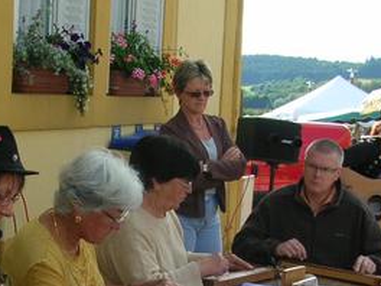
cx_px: 143
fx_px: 936
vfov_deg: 16.8
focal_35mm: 85
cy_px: 321
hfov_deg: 23.0
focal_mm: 5.8
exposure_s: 1/403
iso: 50
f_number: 2.8
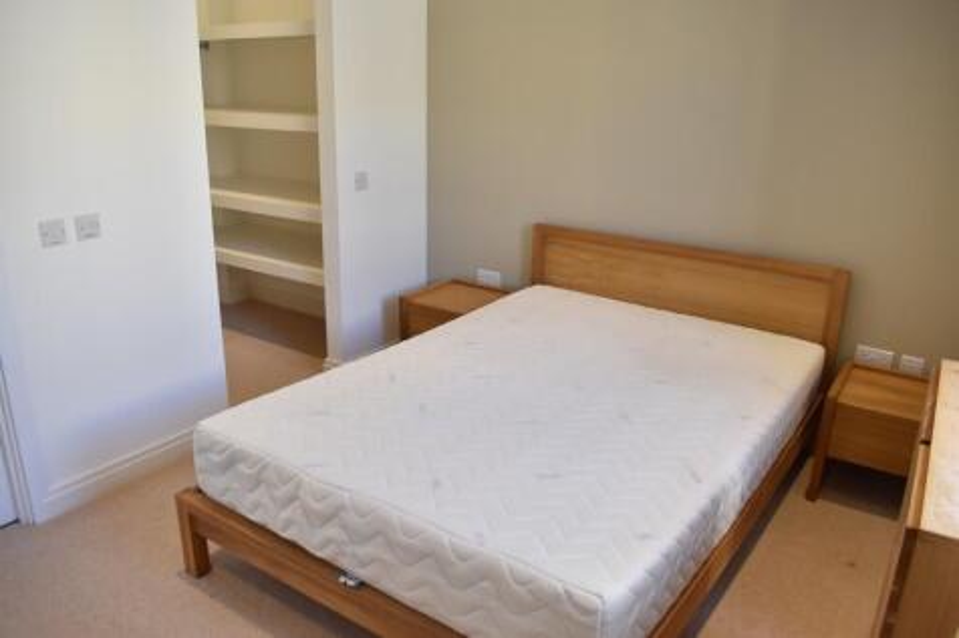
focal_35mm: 27
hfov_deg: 67.4
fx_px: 719
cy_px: 319
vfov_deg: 47.9
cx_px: 480
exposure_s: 1/125
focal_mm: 18
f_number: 5.6
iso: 1000
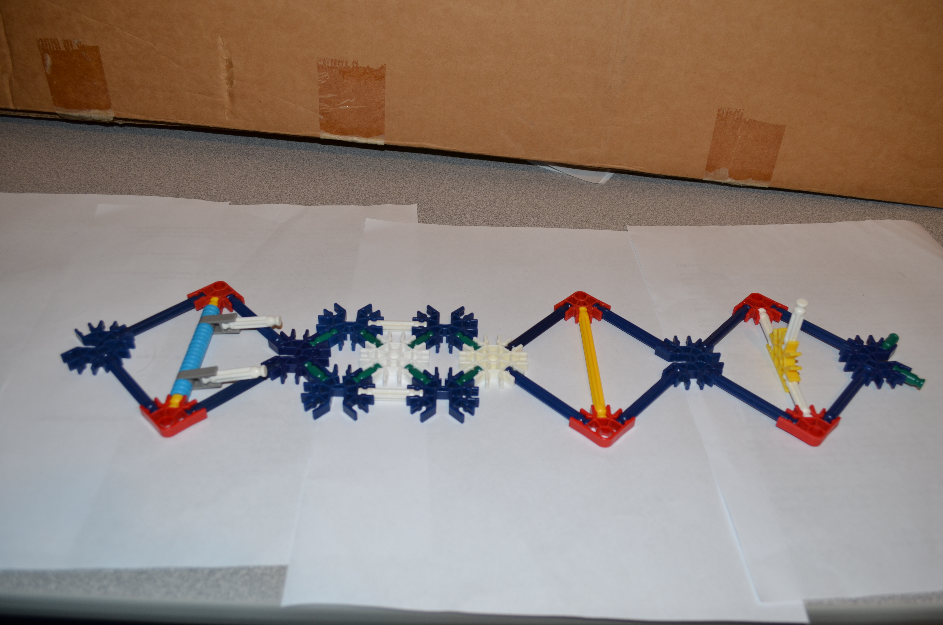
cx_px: 472
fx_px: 784
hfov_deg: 62.0
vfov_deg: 43.4
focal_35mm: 30
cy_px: 312
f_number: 5.6
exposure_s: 1/30
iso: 200
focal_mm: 20
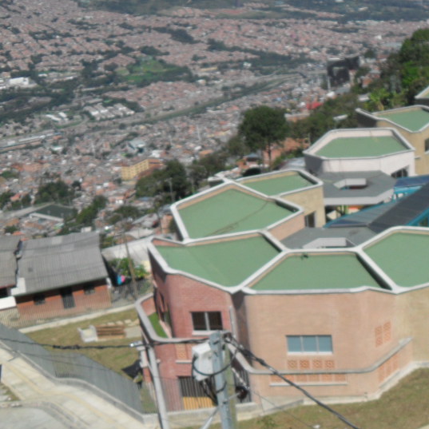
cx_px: 383
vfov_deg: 28.9
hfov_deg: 28.0
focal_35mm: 59
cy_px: 274
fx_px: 827
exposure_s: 1/250
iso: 100
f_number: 8.9
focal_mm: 6.2
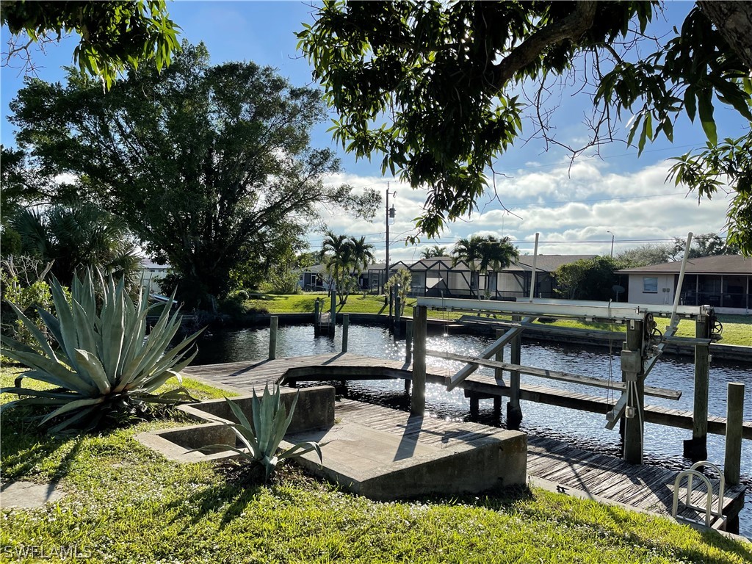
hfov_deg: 67.3
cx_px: 376
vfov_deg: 53.1
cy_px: 282
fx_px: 565
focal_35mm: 26
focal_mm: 5.1
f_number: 1.6
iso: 32
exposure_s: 1/5376
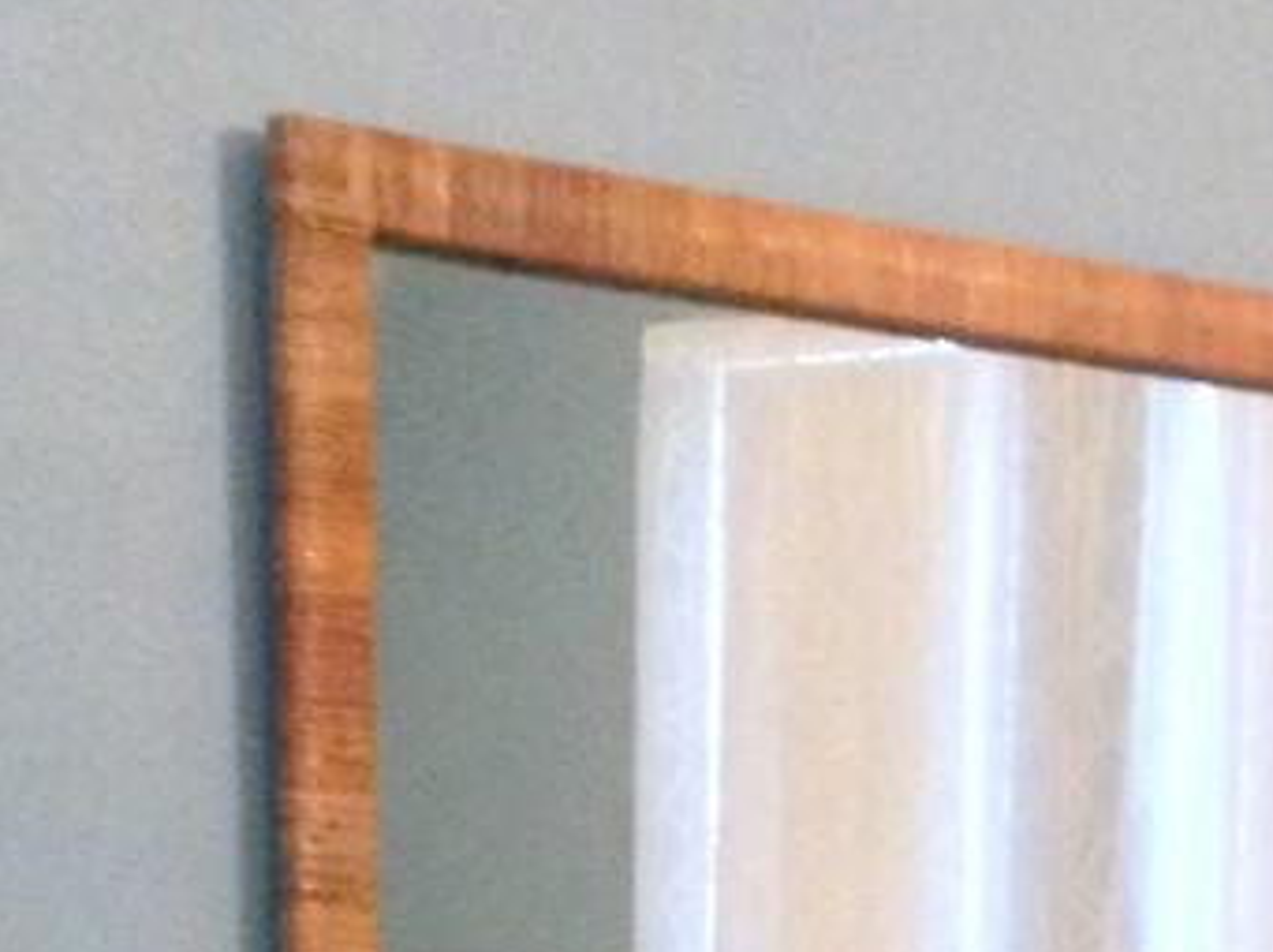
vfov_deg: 8.9
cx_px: 1542
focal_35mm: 155
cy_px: 2020
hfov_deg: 12.4
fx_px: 5694
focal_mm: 4.12
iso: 400
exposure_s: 1/15
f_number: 2.4
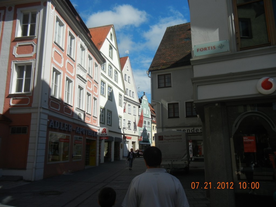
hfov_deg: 60.0
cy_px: 104
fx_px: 239
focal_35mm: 30
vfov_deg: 46.8
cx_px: 138
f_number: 7
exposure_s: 1/593
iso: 160
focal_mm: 5.4
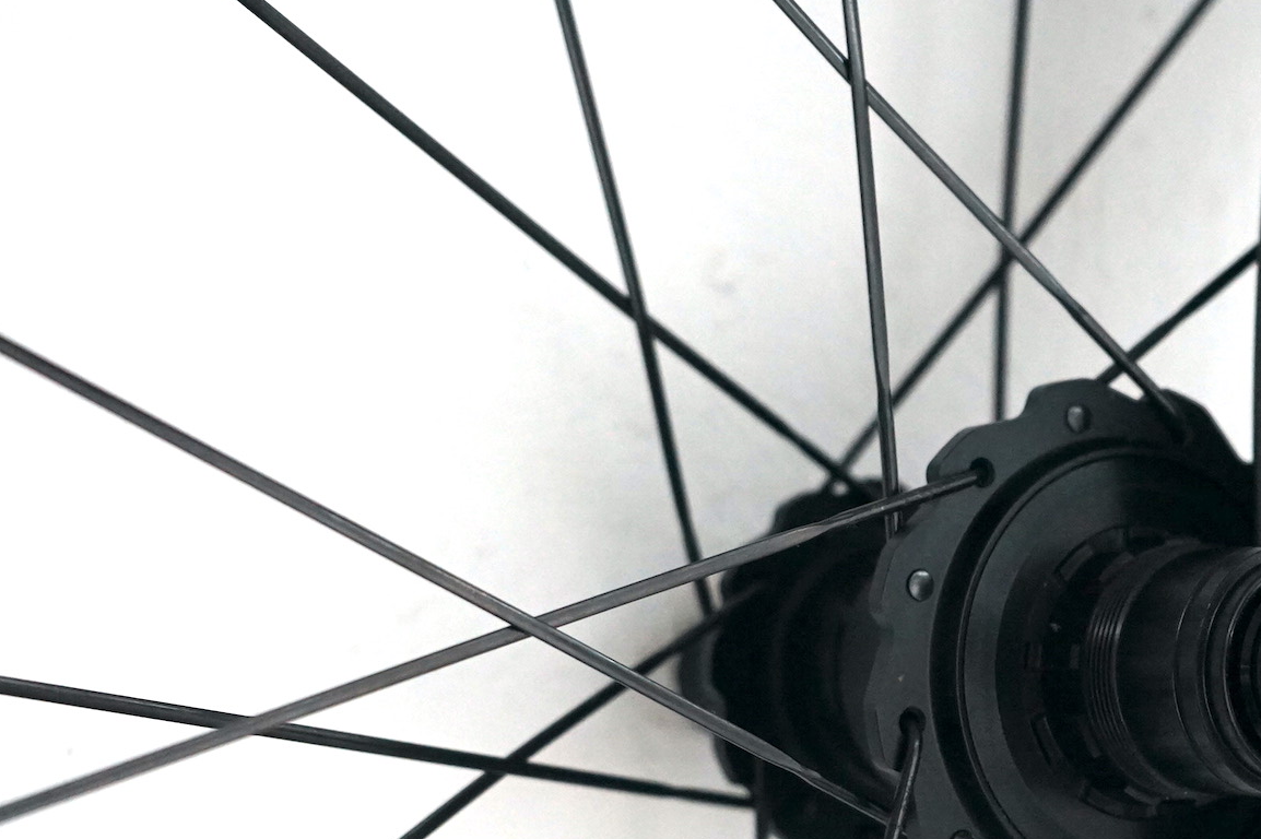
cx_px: 863
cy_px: 682
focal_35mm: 101
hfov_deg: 20.1
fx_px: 3536
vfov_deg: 13.5
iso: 3200
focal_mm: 53
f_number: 5
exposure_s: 1/160
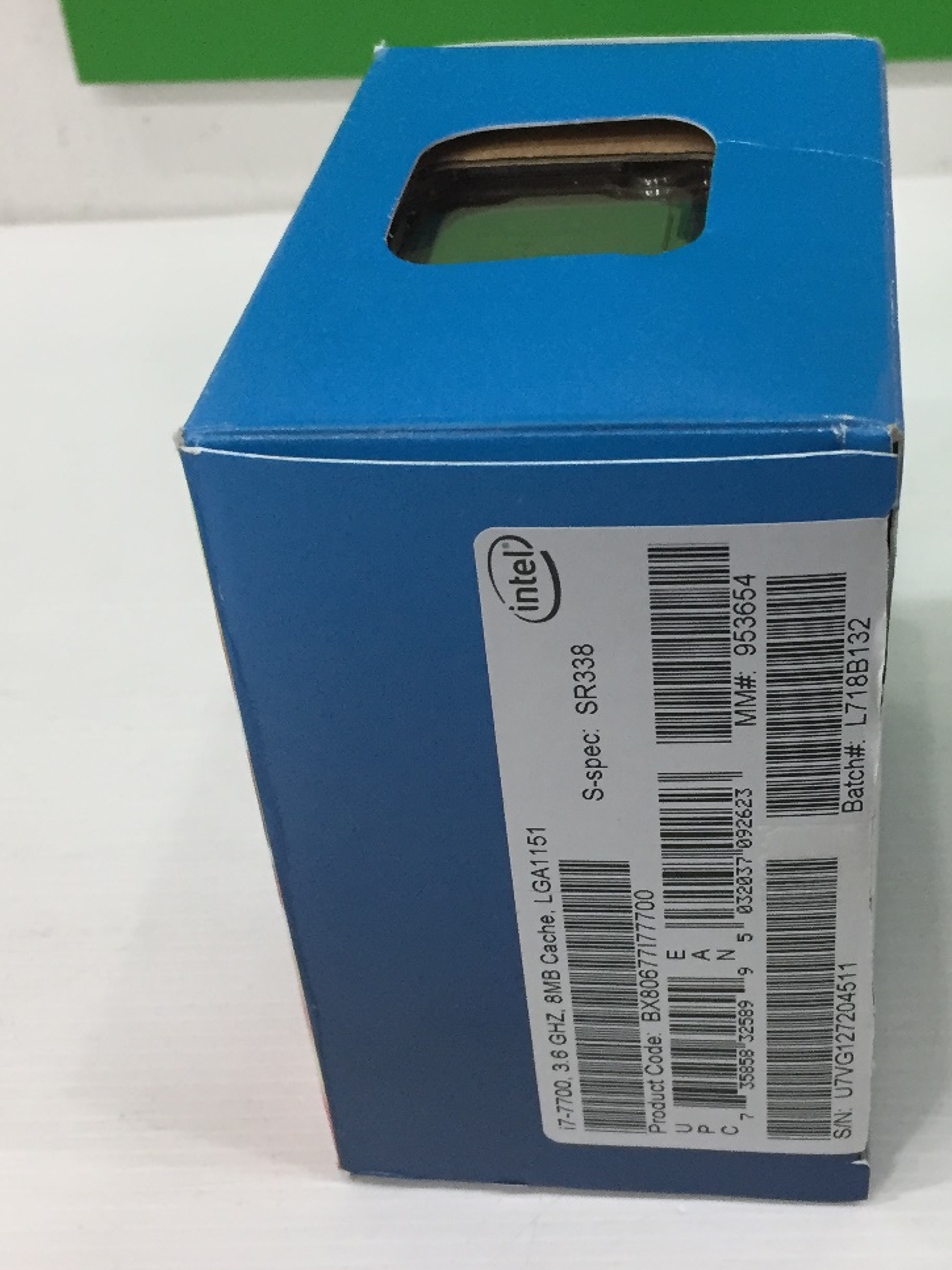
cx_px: 647
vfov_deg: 38.9
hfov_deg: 29.4
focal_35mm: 49
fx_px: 1798
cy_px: 580
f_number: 2.2
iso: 64
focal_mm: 4.15
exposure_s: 1/33
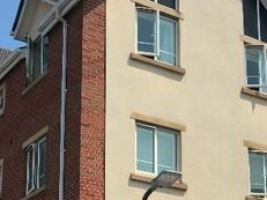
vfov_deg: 16.2
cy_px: 234
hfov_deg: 22.2
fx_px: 678
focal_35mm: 88
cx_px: 172
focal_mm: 4.15
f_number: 2.2
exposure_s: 1/1637
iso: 25
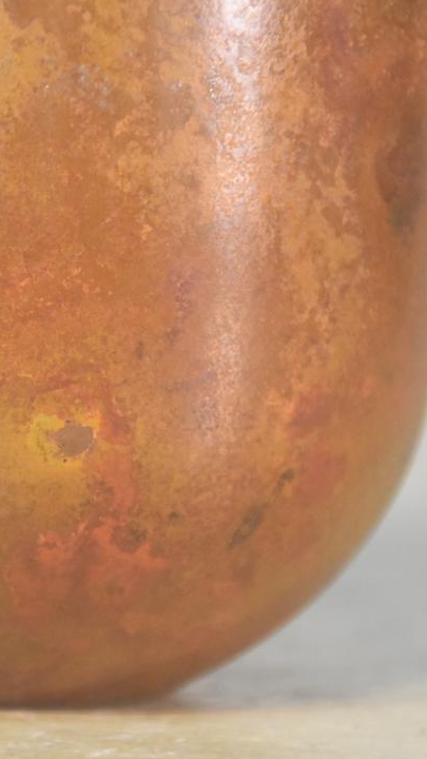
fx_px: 7383
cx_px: -22
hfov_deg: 3.3
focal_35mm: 367
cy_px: 379
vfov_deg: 5.9
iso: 5600
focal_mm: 155
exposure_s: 1/125
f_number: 6
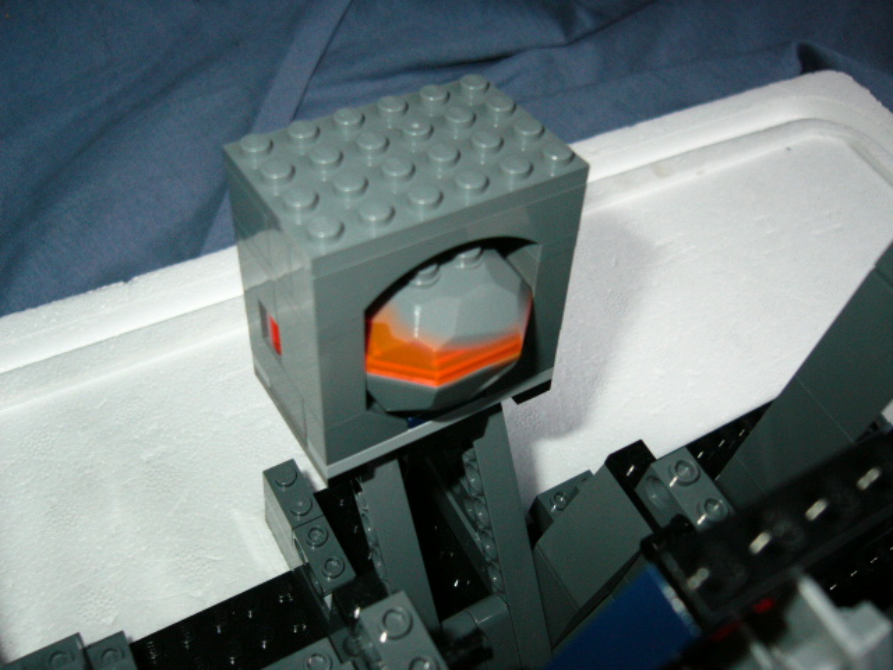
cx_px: 446
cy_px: 335
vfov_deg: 40.7
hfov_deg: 52.6
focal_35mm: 35
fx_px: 903
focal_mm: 5.8
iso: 100
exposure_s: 1/60
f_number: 2.8
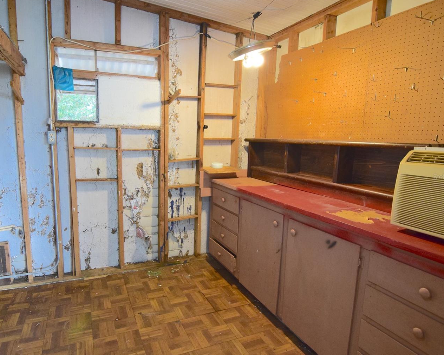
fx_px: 257
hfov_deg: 80.8
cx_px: 184
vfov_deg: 69.2
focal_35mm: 20
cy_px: 177
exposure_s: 1/60
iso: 1600
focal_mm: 11
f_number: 5
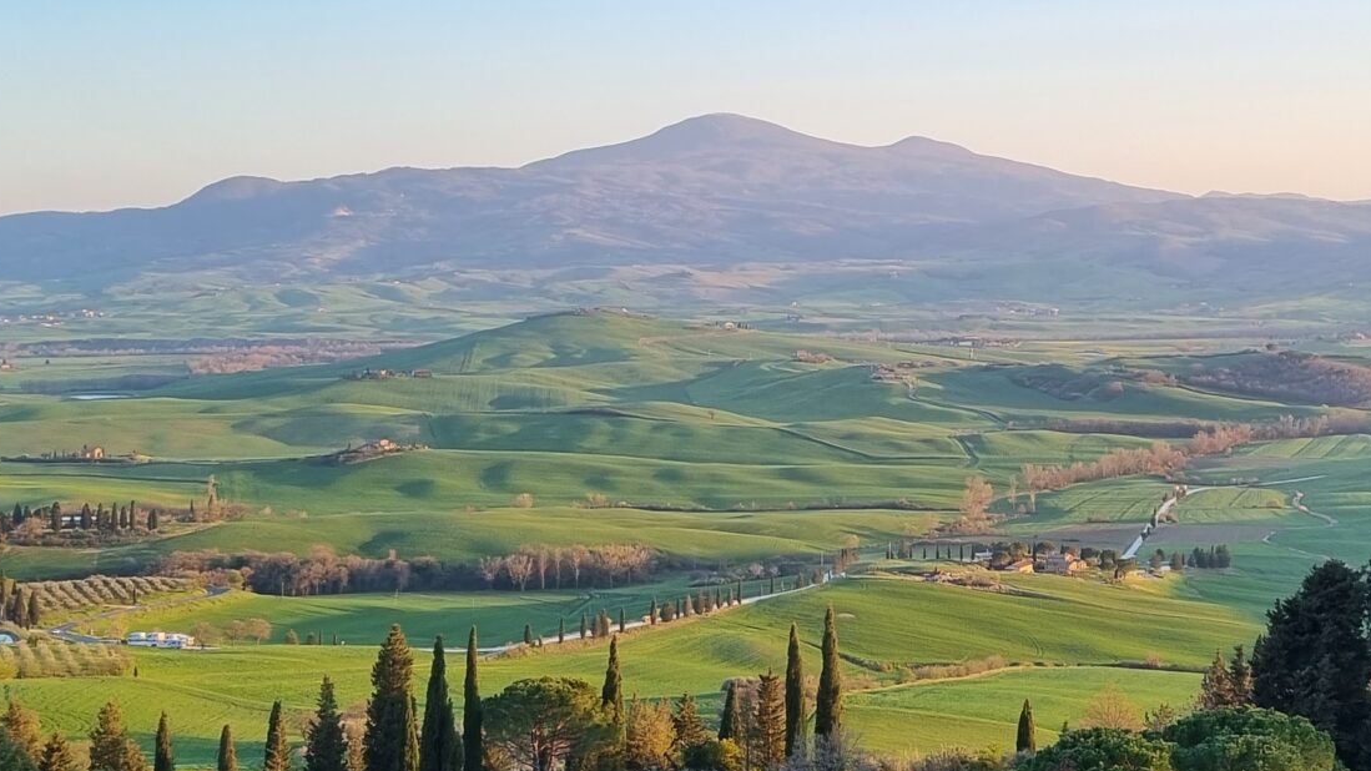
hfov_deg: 31.5
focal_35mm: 66
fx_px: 2399
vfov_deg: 18.2
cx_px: 979
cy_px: 269
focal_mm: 5.4
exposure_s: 1/474
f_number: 1.8
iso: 50
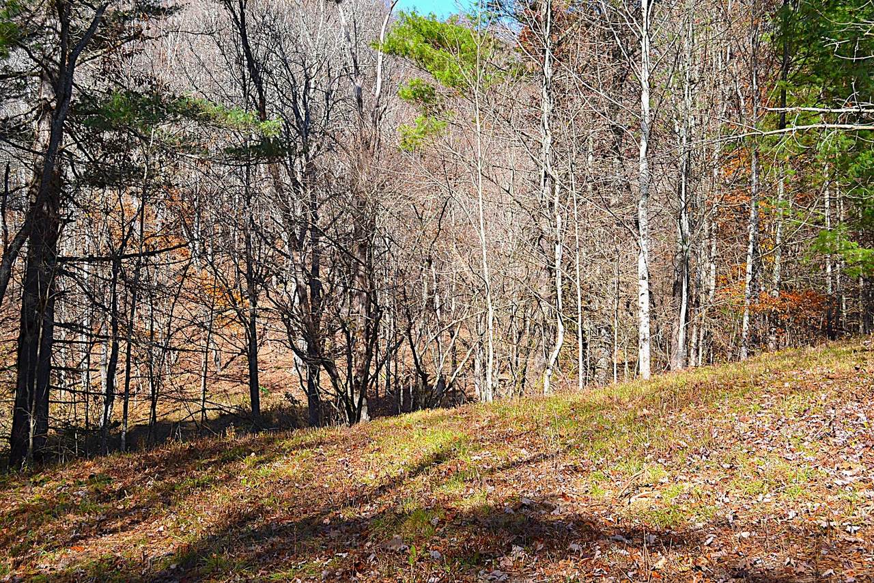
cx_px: 437
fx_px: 1092
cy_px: 292
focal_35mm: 45
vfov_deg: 29.9
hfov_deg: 43.6
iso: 100
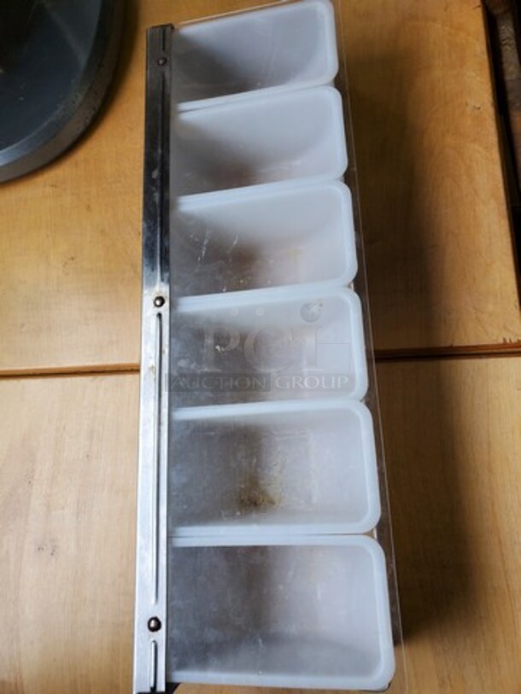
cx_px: 260
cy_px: 347
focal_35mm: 26
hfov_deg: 53.1
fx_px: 522
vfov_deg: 67.3
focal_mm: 4.3
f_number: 2.4
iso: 100
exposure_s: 1/120
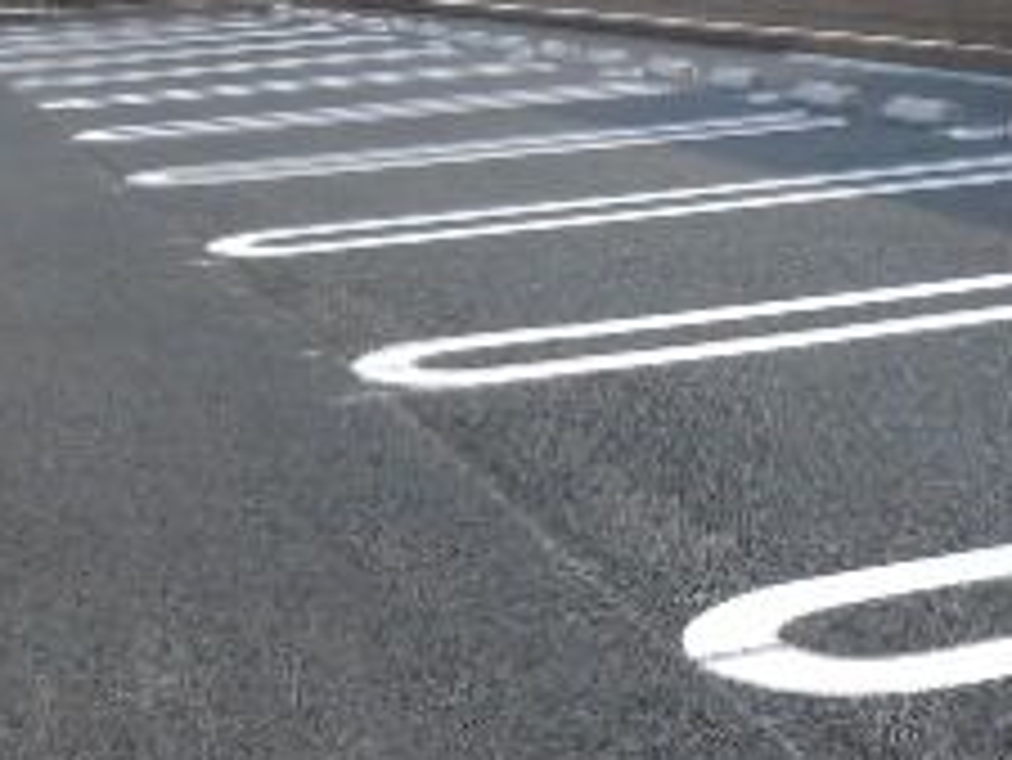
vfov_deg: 19.9
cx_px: 670
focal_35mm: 74
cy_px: 283
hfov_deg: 26.2
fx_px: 2165
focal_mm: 4.6
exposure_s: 1/500
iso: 80
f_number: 3.5
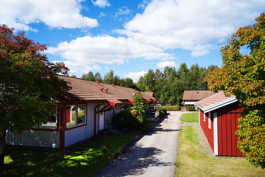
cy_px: 88
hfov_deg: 65.5
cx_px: 132
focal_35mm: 28
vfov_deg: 46.4
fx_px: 206
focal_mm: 10.26
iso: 100
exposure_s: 1/320
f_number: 5.6
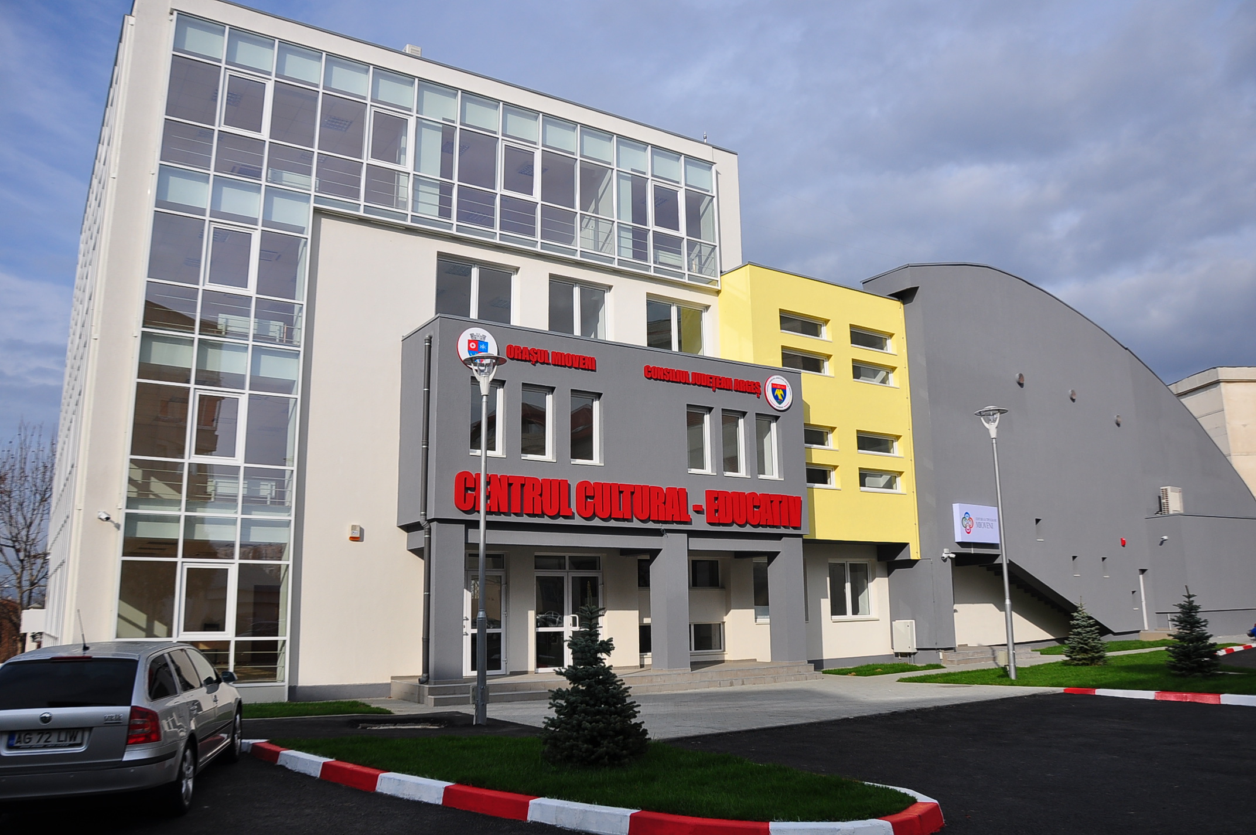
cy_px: 418
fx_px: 941
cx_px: 628
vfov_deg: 47.8
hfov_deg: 67.4
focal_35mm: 27
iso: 200
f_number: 5
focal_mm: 18
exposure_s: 1/2500
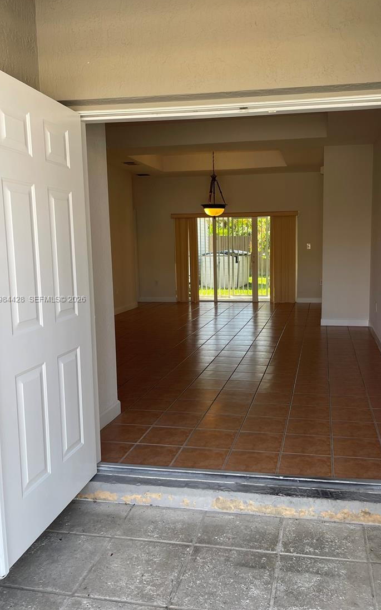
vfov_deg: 64.6
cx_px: 232
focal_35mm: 29
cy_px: 300
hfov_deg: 42.9
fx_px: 482
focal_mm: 5.1
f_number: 1.6
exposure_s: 1/121
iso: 40
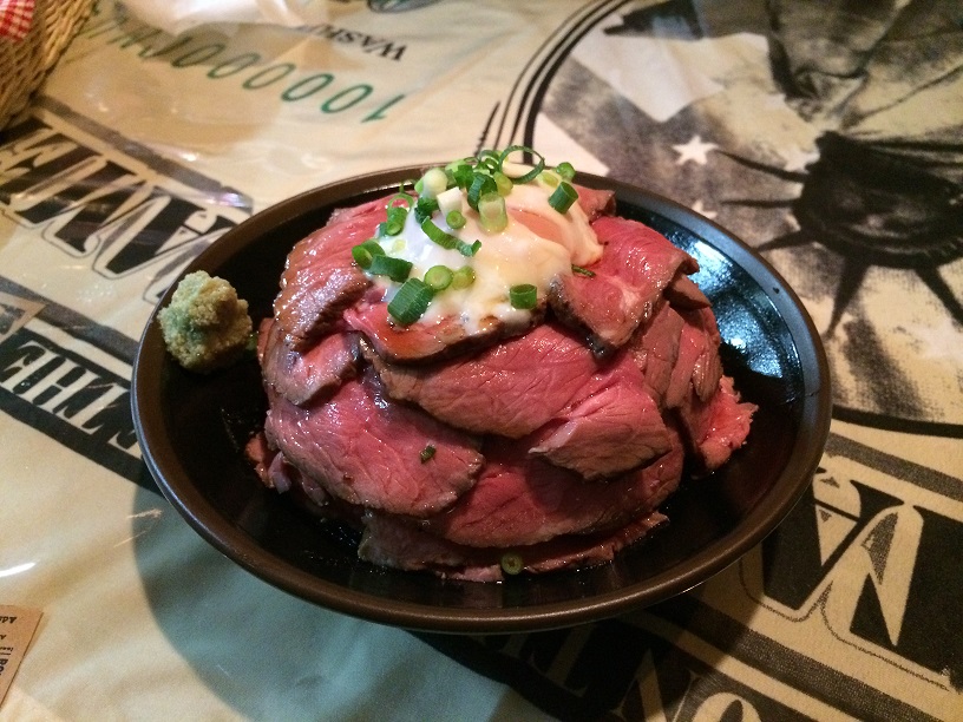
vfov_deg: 46.8
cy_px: 361
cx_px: 482
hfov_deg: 60.0
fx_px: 835
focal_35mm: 30
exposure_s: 1/15
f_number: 2.2
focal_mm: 4.12
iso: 500
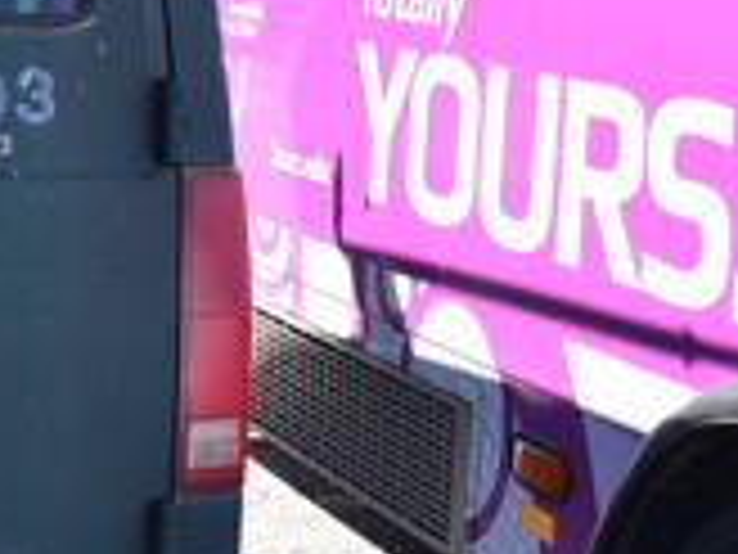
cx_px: -626
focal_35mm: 113
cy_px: 162
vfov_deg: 13.1
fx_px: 2405
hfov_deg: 15.0
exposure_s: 1/250
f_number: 7.1
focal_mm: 21
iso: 200
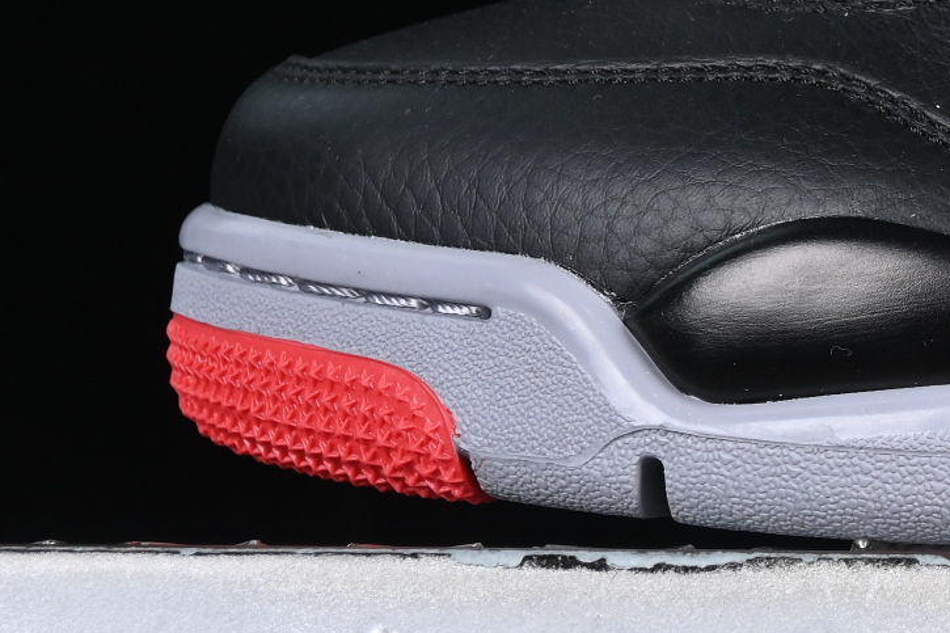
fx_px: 7598
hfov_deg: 7.0
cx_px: 1510
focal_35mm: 288
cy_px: -172
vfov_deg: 4.8
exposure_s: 1/60
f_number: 6.3
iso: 160
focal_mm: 50
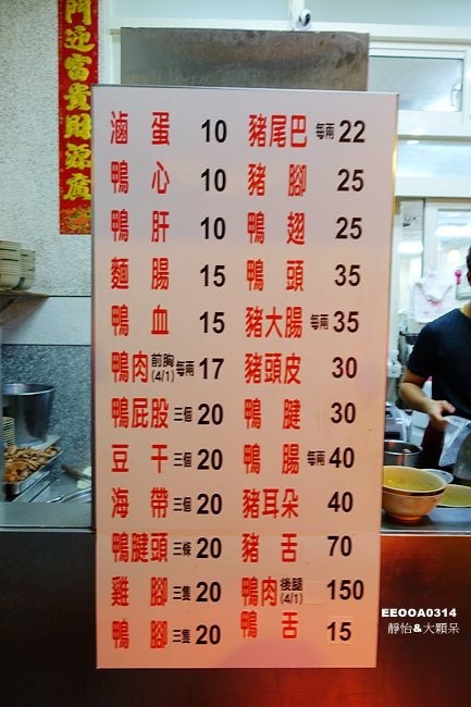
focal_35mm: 24
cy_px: 354
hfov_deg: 53.1
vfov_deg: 73.8
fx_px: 471
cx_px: 236
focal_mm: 8.8
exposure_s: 1/30
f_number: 2
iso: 125
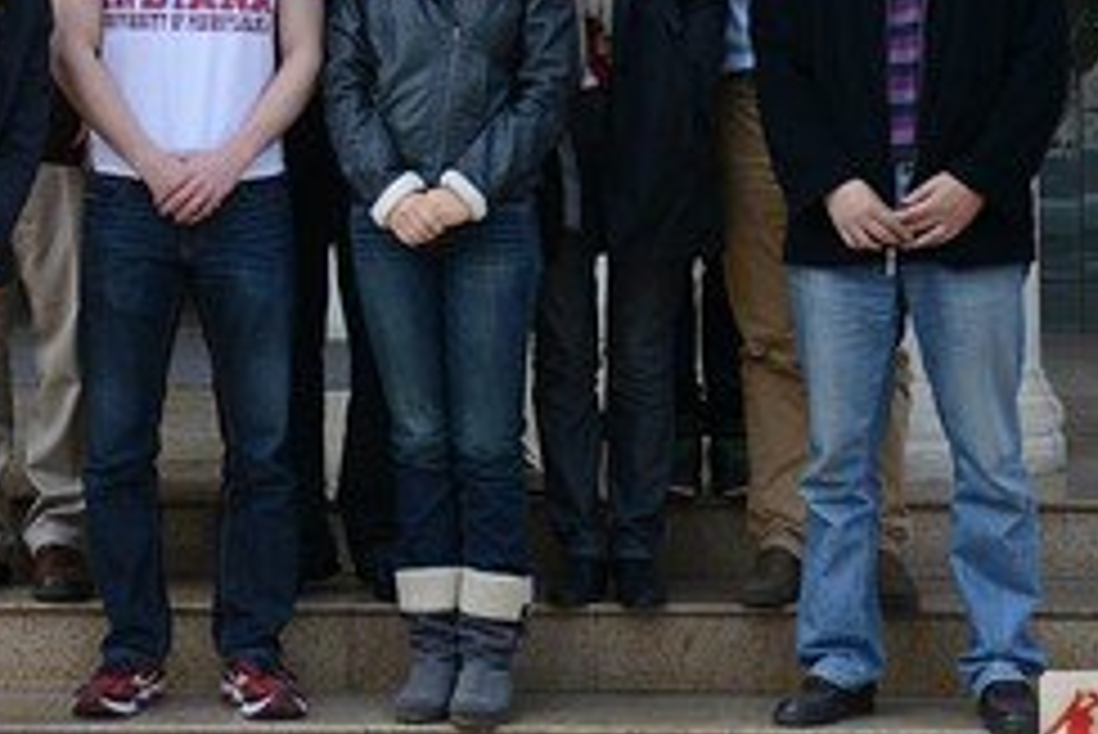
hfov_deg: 16.4
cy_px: -27
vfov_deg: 11.0
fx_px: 3754
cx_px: 130
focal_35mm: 123
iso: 800
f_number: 2.8
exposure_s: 1/8000
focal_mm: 50
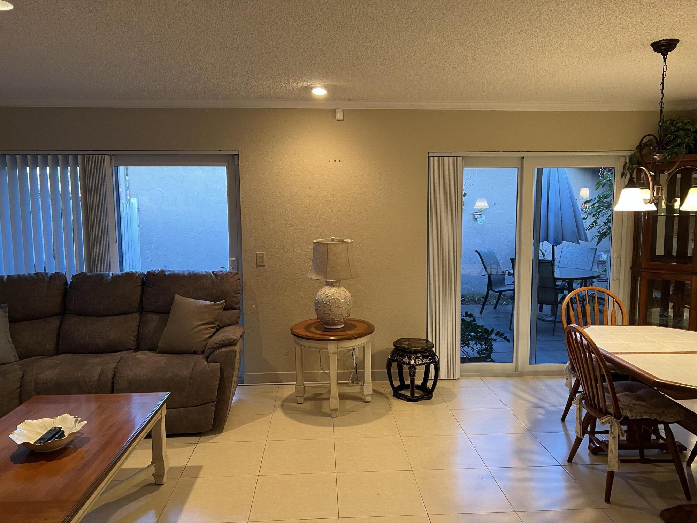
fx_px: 524
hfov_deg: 67.3
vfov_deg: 53.1
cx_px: 348
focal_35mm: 26
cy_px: 262
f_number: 1.5
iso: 125
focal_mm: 5.7
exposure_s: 1/60
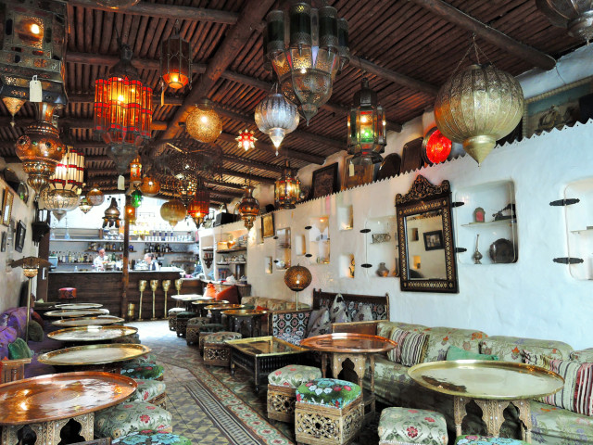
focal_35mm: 24
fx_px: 411
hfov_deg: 71.6
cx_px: 296
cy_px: 222
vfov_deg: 56.8
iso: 400
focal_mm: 5.1
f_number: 2
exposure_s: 1/30
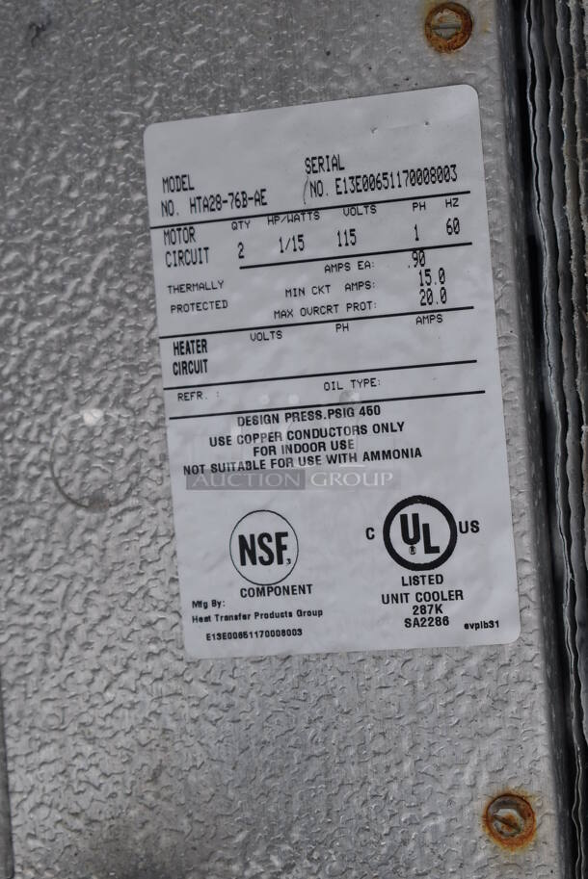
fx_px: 2018
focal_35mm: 82
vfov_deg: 24.6
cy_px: 440
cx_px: 294
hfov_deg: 16.6
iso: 200
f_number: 7.1
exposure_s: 1/320
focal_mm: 55
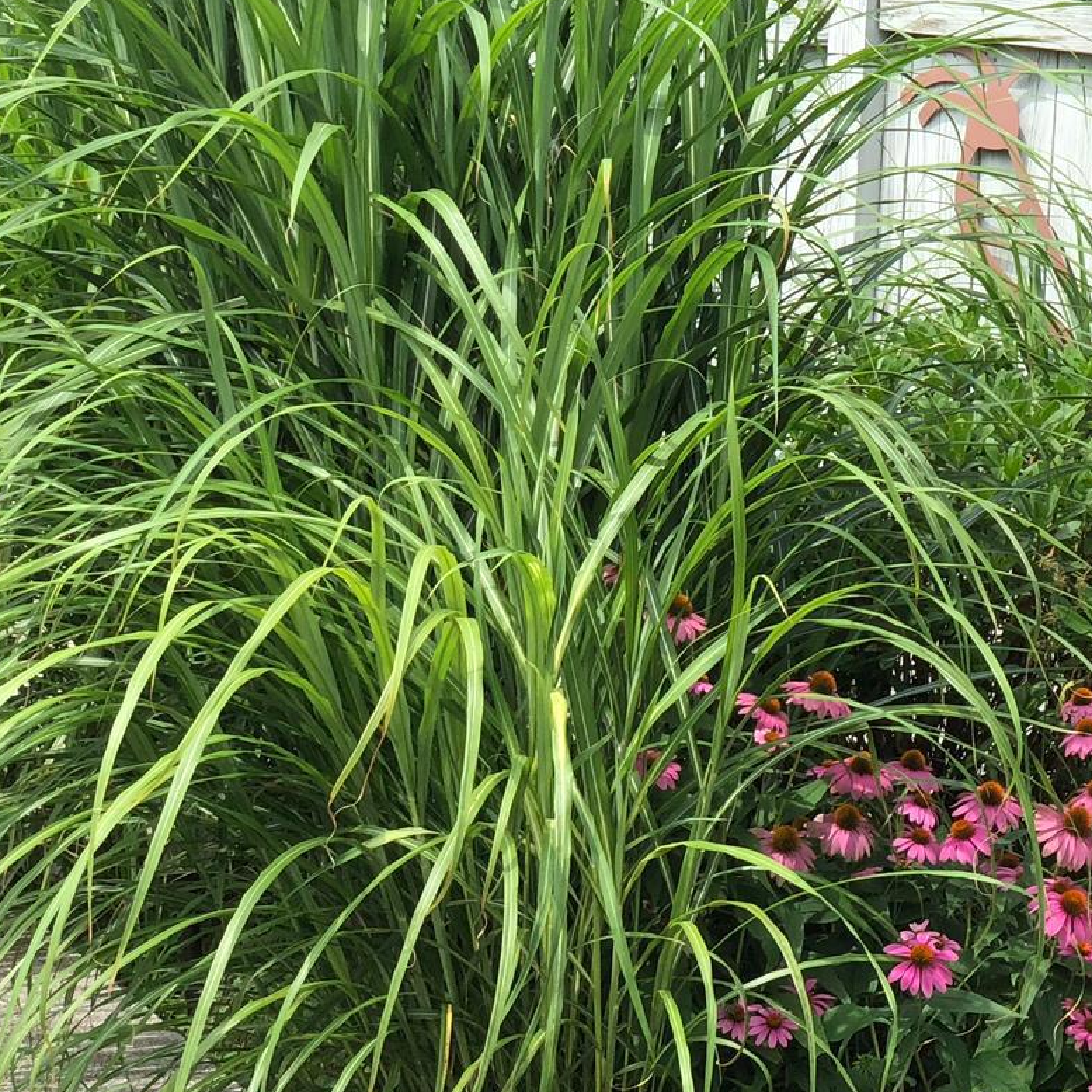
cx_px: 1333
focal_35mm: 121
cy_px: 657
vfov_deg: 14.4
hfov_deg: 14.0
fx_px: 4319
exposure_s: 1/401
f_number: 2.4
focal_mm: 6
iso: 16
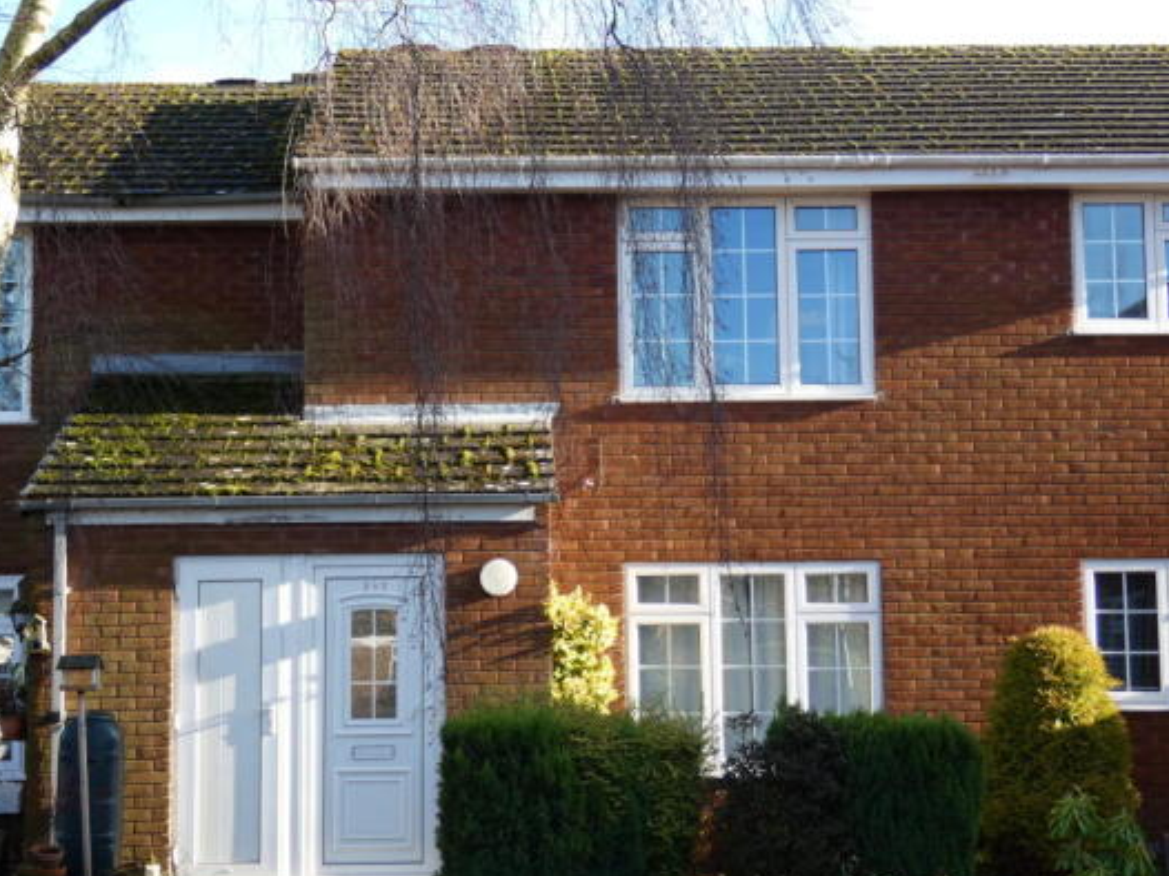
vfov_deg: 24.0
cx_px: 526
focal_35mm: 61
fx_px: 2059
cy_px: 448
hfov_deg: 31.7
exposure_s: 1/125
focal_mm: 9.9
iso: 80
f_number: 4
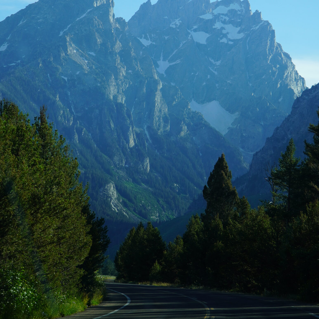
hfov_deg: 15.6
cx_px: 150
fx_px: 1165
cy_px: 109
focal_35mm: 112
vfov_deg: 15.6
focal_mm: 53
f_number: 8
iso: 100
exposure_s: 1/200
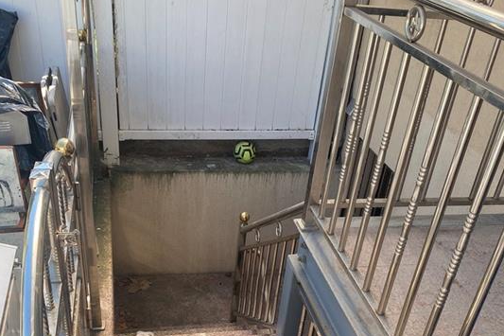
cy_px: 273
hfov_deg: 49.6
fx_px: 546
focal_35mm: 39
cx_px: 248
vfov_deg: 33.1
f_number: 1.8
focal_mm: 4.25
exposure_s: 1/489
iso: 32
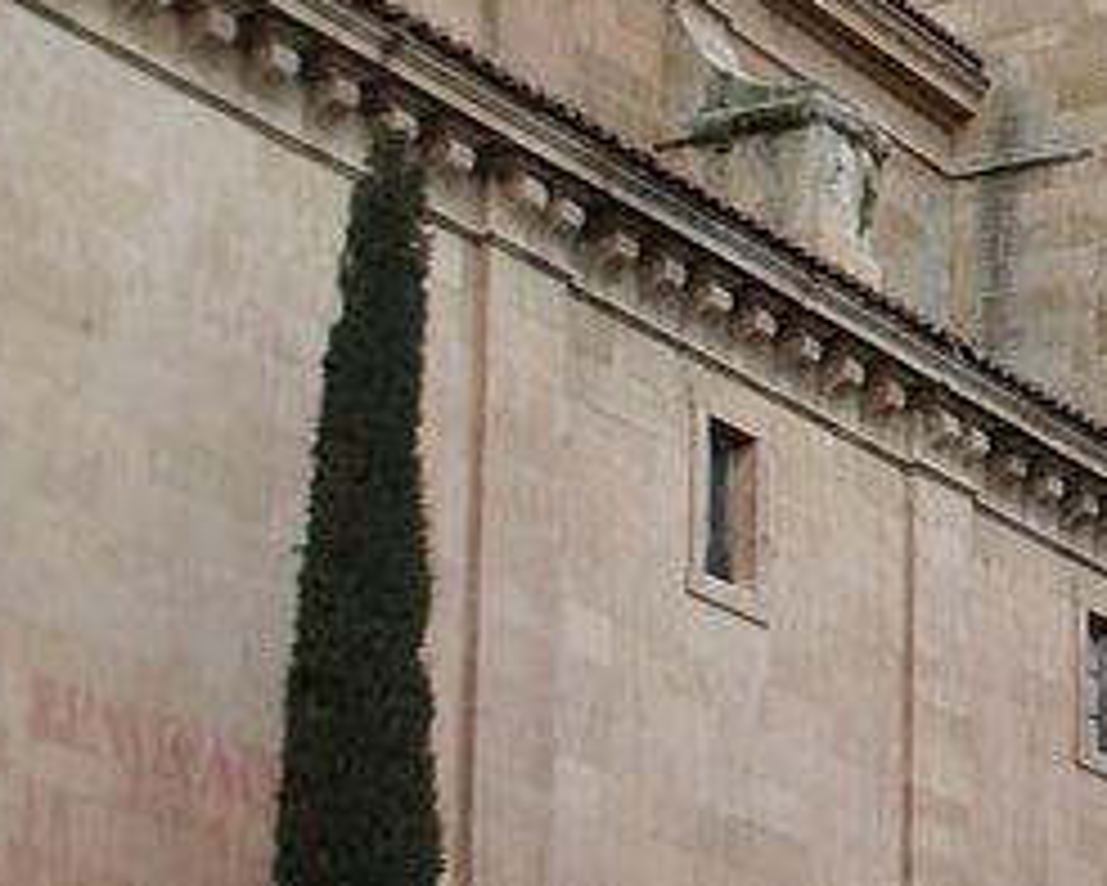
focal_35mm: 142
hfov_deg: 13.3
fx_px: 4654
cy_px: 342
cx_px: 1269
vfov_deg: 10.9
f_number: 4.3
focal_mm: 5.8
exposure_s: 1/200
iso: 50
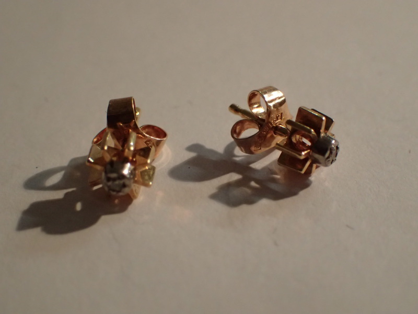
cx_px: 209
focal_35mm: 57
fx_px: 688
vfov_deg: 25.7
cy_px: 157
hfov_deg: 33.8
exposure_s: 1/80
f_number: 3.5
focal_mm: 10.29
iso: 800
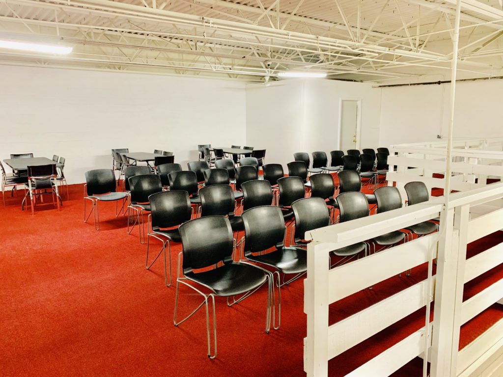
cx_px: 252
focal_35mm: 26
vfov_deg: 53.1
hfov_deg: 67.3
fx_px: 378
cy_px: 188
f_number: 1.8
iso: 250
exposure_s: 1/60
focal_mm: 4.25
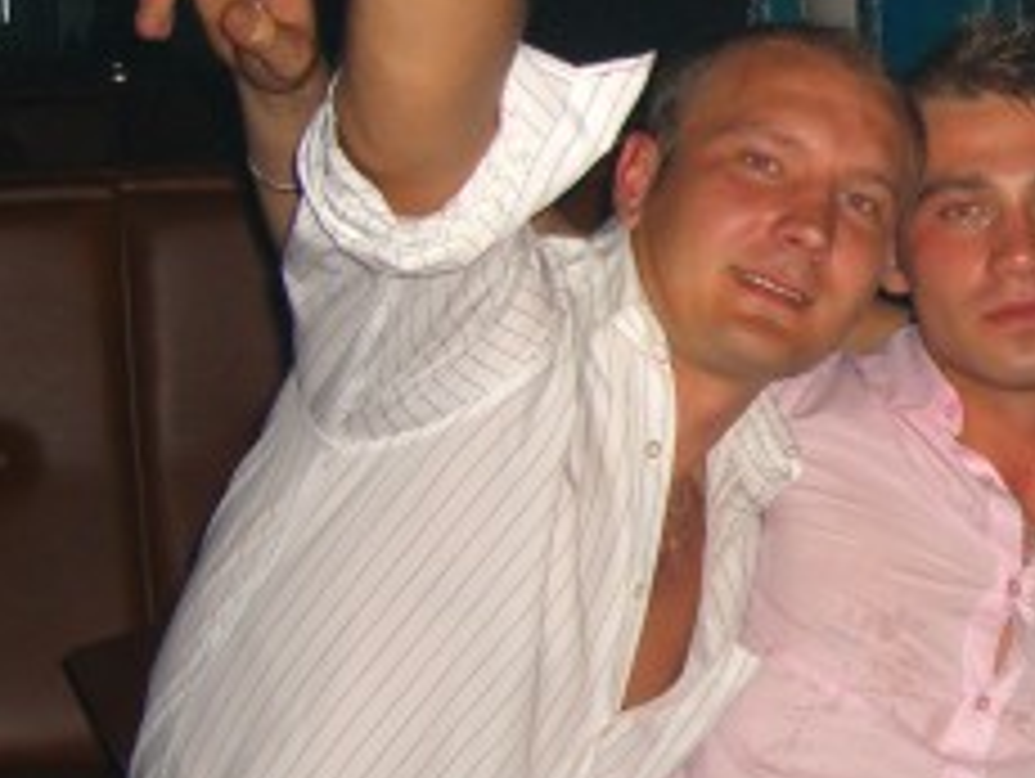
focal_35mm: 99
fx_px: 2963
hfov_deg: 18.9
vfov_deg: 15.0
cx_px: 1197
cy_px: 486
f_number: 2.8
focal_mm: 7.9
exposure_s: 1/60
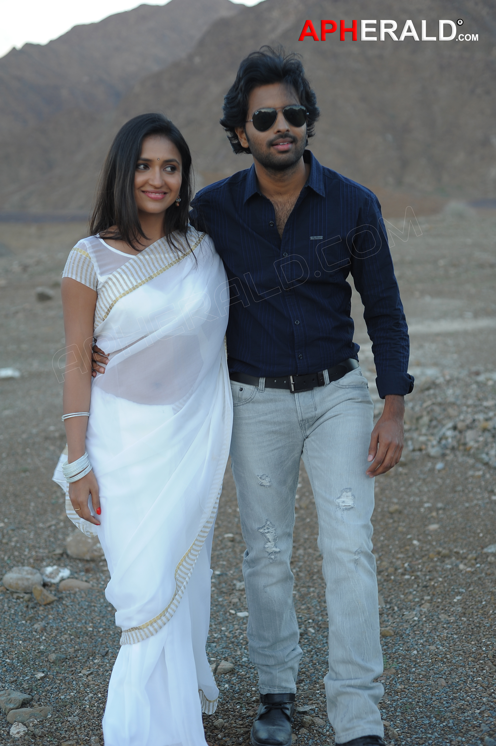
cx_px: 248
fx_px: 1035
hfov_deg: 27.0
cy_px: 373
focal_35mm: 50
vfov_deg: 39.6
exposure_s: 1/160
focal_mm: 50
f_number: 2.8
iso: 200
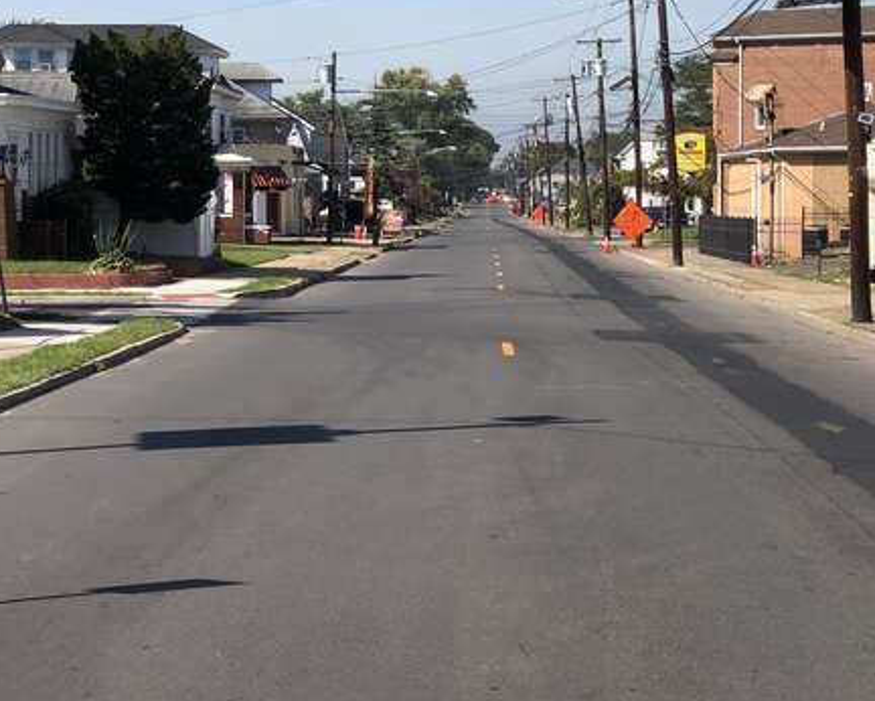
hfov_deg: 20.3
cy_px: 211
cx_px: 519
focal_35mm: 94
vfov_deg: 16.3
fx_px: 2435
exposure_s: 1/1066
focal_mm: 6
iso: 16
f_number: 2.4
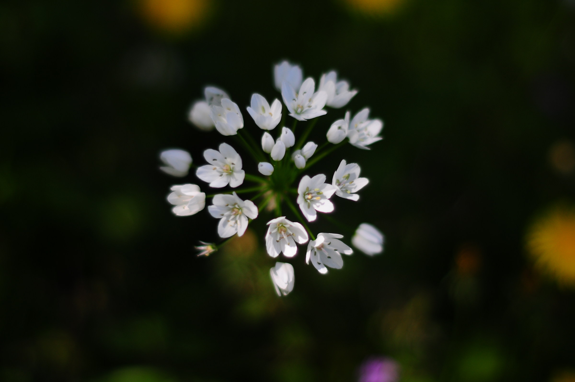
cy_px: 191
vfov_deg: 16.5
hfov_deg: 24.6
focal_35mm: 82
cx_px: 288
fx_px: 1316
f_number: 1.2
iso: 200
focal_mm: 55
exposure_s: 1/6400
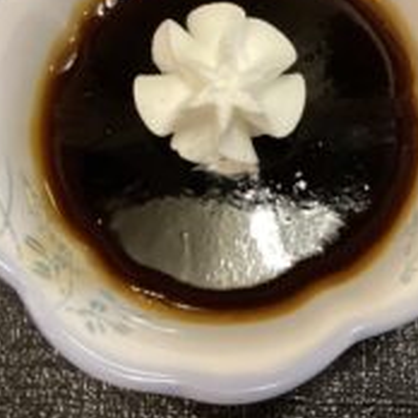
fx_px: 806
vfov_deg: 28.7
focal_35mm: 59
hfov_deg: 29.0
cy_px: 109
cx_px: 246
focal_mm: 3.3
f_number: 2.4
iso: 320
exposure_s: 1/40
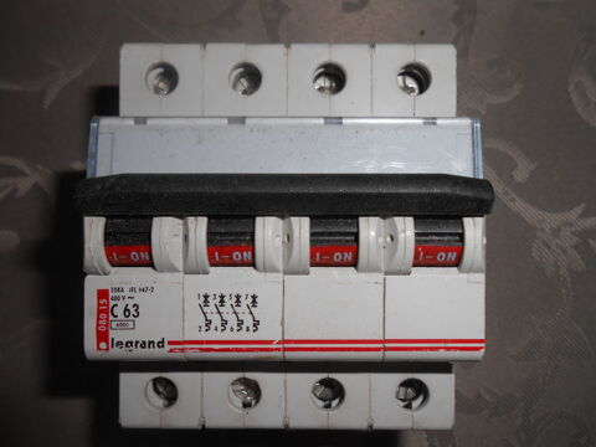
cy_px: 224
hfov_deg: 67.3
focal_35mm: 26
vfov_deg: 53.1
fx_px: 448
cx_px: 298
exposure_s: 1/25
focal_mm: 4.6
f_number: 11.5
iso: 80
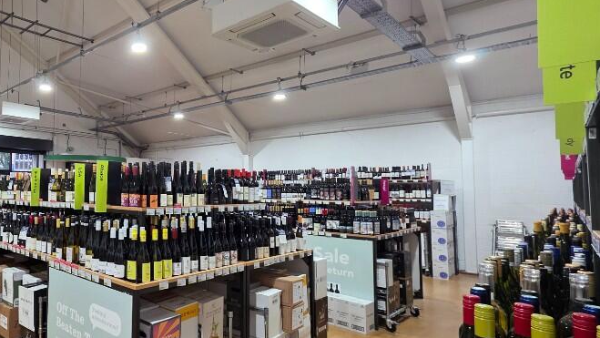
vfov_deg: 51.5
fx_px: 350
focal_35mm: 22
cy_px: 165
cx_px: 137
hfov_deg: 74.3
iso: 160
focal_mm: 2.2
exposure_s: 1/100
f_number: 1.9
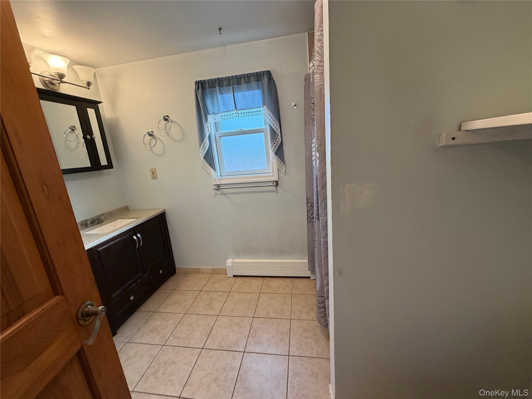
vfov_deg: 85.7
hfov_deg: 102.1
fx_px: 215
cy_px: 200
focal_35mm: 14
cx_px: 266
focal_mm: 2.22
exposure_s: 1/60
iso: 250
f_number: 2.2
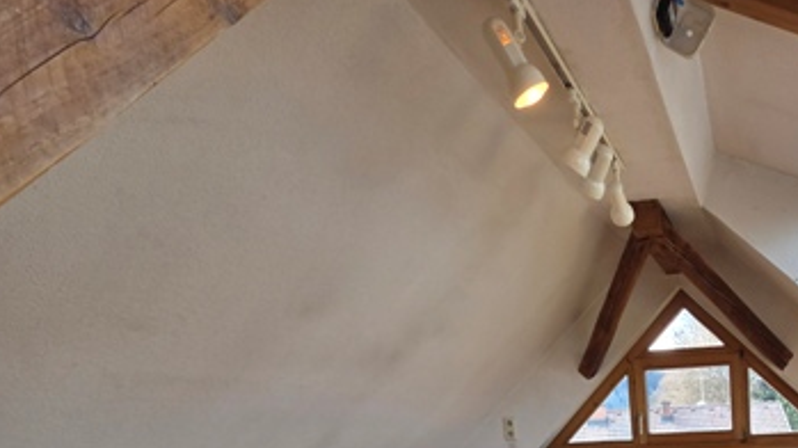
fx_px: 550
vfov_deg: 34.9
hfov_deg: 60.7
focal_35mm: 26
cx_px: 720
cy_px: 542
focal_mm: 2.2
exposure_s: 1/117
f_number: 2.2
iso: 50
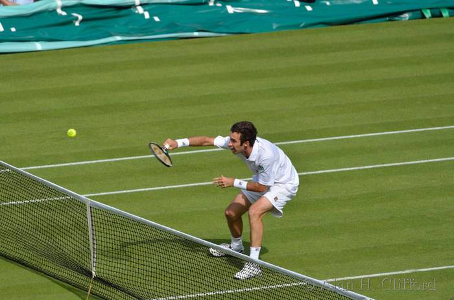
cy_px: 150
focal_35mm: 420
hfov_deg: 4.9
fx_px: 5283
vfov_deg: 3.3
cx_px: 227
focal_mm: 280
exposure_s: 1/640
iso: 110
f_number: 5.3
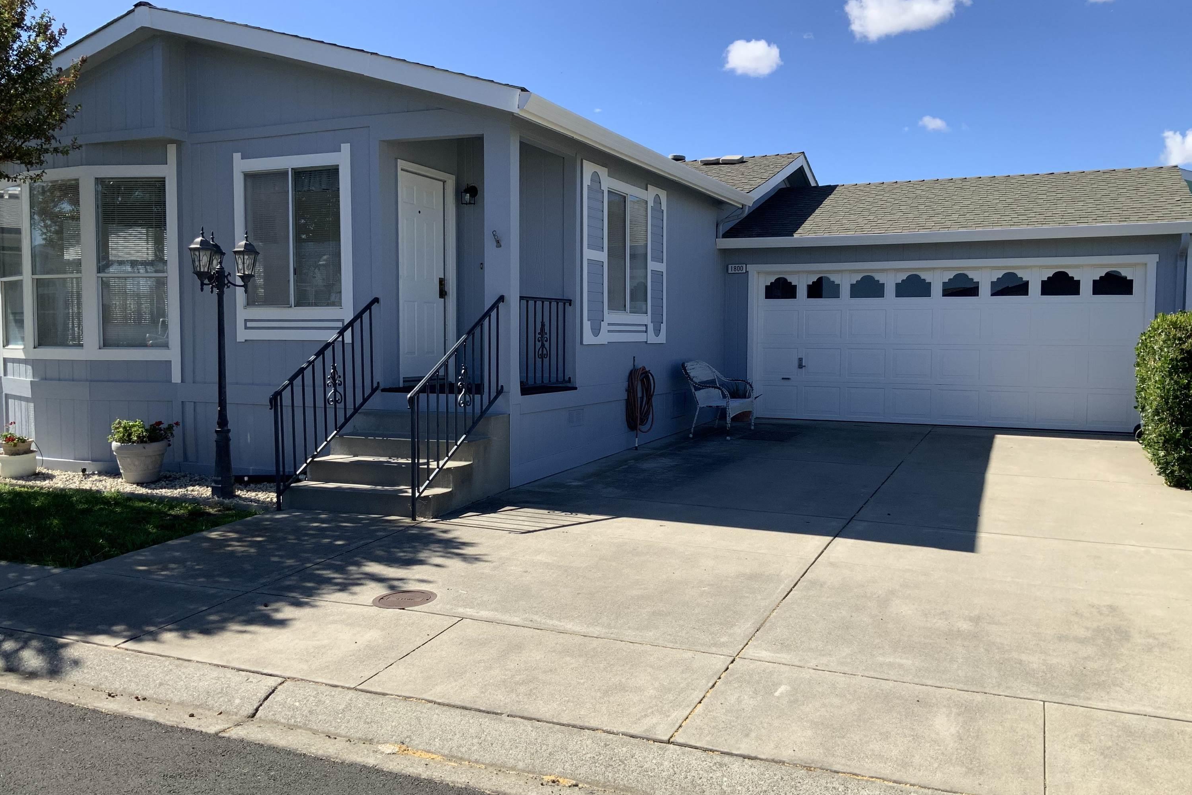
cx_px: 593
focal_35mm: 31
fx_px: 1026
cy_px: 389
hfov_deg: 60.3
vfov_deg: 42.3
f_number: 1.8
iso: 16
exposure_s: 1/1626
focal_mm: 3
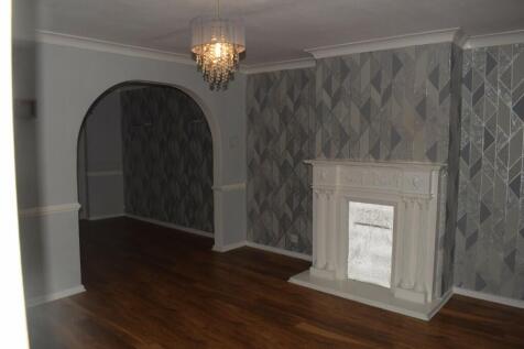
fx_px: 393
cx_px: 262
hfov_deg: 67.4
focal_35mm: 27
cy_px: 174
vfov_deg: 47.9
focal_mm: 18
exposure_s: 1/60
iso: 160
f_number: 8
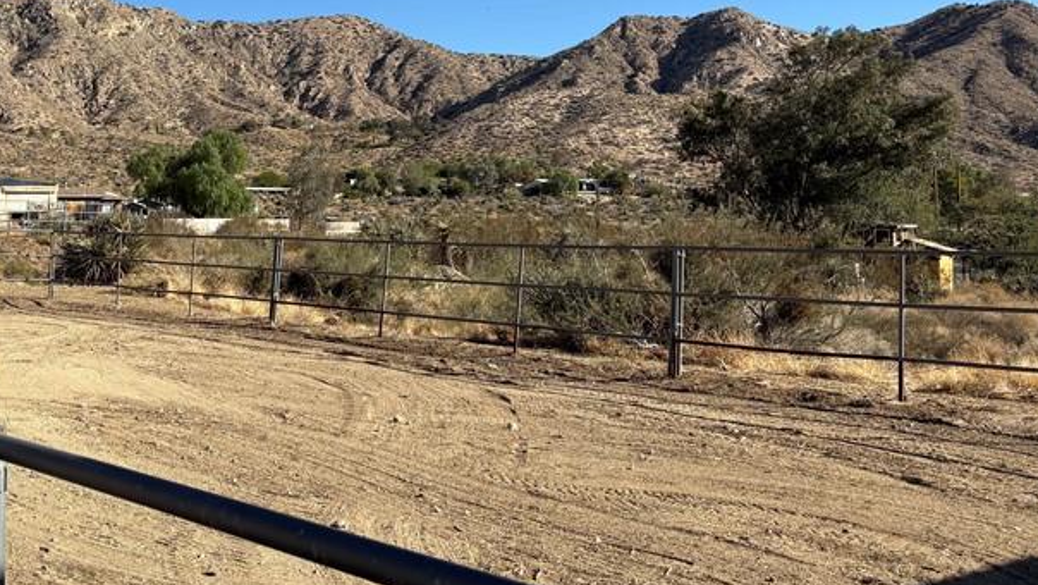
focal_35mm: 48
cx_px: 177
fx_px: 1321
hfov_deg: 40.7
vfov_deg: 24.8
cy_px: 205
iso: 50
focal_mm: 5.96
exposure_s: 1/3125
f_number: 1.6
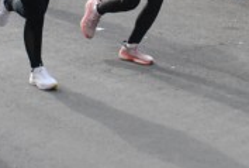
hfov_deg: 14.4
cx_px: 132
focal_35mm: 142
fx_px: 985
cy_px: -84
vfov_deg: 9.4
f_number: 4.5
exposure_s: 1/1000
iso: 1000
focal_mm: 28
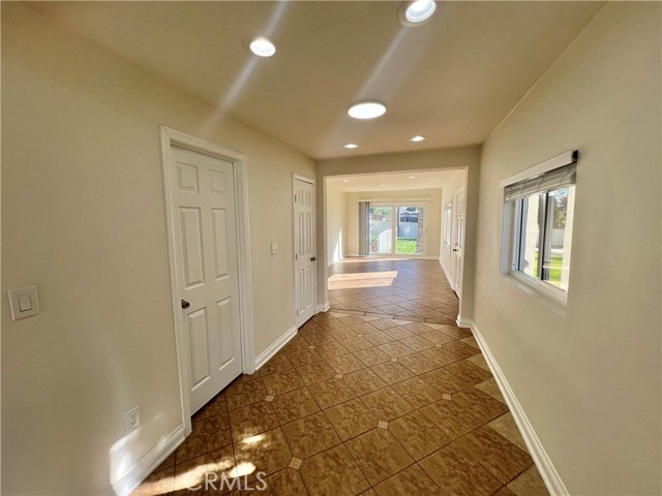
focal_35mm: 13
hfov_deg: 106.2
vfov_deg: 89.9
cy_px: 248
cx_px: 331
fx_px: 249
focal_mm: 1.57
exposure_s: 1/266
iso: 32
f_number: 1.8
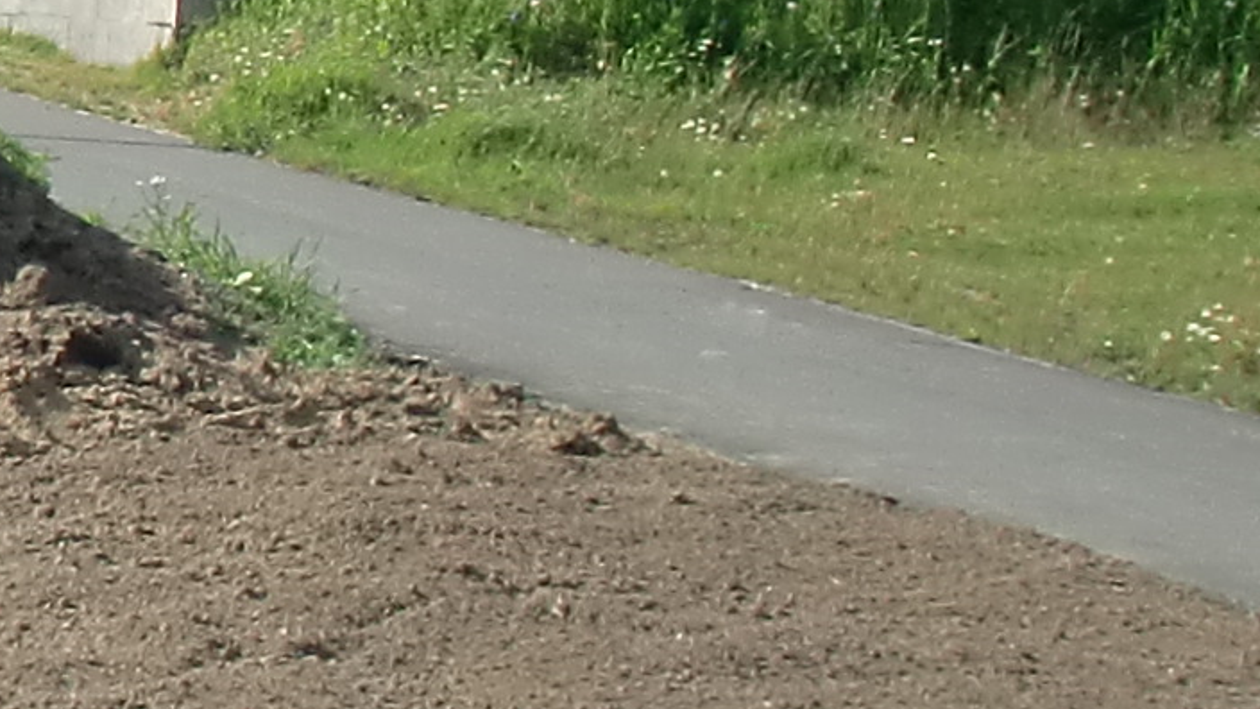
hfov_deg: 12.5
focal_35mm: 161
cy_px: 56
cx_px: -771
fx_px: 5379
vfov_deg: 7.5
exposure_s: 1/200
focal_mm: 4.65
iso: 64
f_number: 7.8
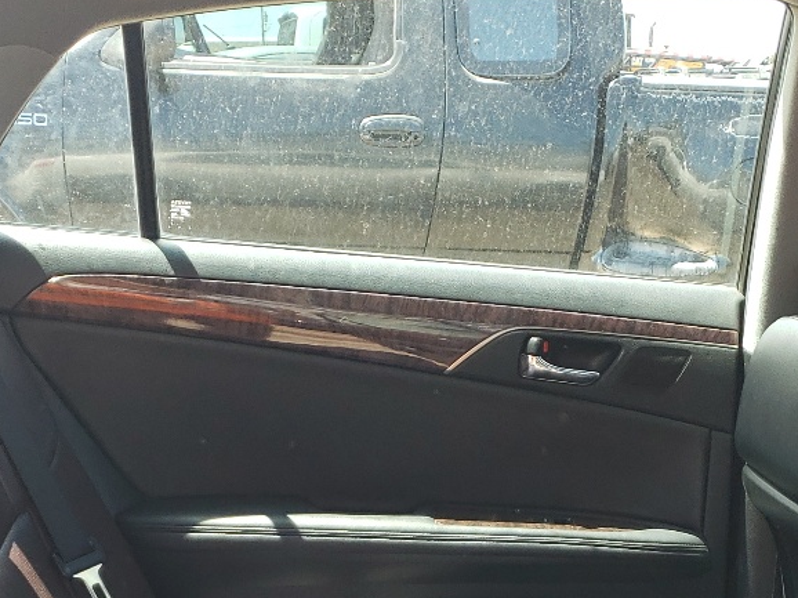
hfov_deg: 27.0
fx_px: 1659
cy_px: 753
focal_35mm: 72
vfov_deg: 19.1
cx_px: 389
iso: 50
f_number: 1.5
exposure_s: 1/222
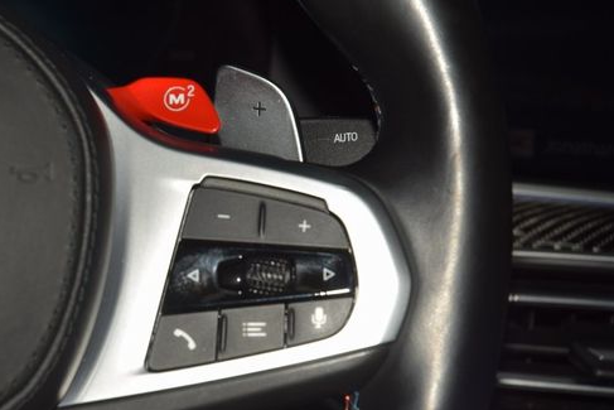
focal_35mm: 138
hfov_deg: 14.8
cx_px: 218
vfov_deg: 9.9
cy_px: 199
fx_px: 2354
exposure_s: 1/125
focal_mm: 70
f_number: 8
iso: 100
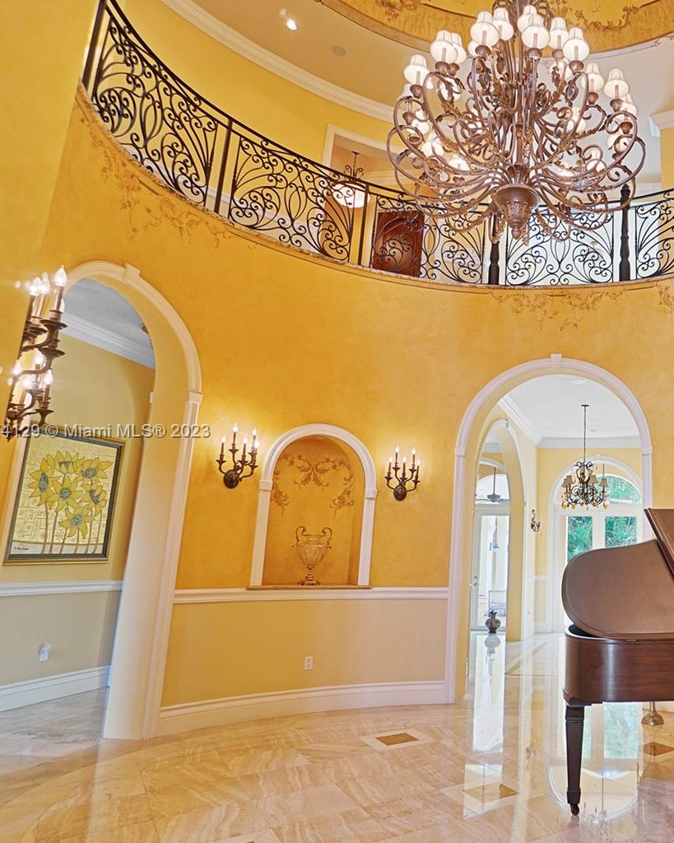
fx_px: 549
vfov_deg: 75.0
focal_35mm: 22
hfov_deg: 55.0
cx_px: 605
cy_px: 432
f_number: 6.3
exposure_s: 1/13
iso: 250
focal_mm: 10
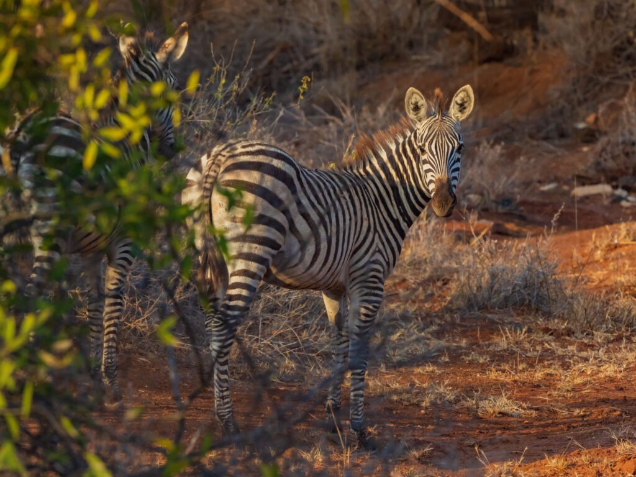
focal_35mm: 601
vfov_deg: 2.5
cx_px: 318
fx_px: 11042
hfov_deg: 3.3
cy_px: 238
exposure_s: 1/1000
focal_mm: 300
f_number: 8
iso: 1000
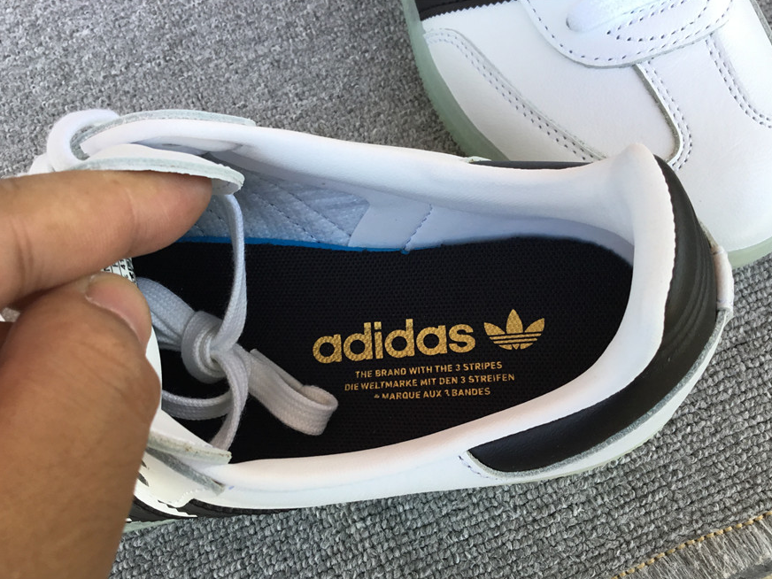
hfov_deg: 56.8
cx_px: 383
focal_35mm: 32
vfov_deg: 44.2
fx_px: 714
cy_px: 295
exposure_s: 1/120
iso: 40
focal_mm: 3.3
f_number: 2.4
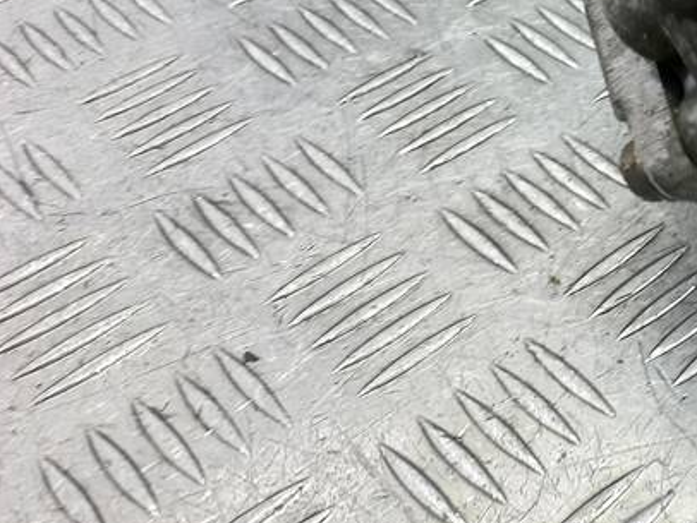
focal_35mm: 63
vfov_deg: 22.6
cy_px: 27
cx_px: 864
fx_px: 1269
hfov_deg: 26.8
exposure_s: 1/50
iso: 125
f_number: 1.8
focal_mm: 4.6
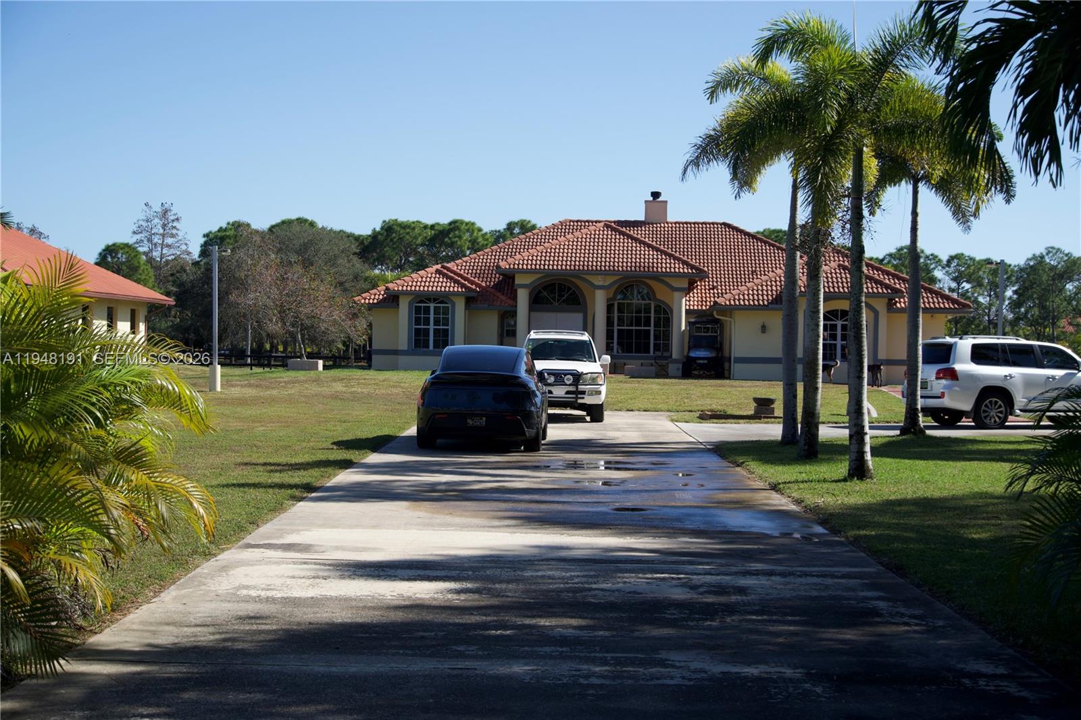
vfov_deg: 22.1
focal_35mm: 62
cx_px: 540
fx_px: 1846
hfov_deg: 32.6
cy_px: 360
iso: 100
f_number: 5.6
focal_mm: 41
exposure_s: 1/500
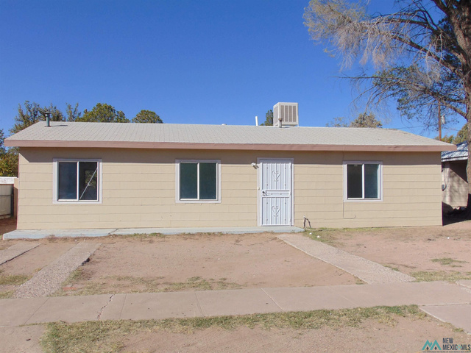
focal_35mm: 33
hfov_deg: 55.4
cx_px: 236
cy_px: 176
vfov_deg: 42.9
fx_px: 449
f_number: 8.2
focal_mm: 5.8
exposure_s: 1/320
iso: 80
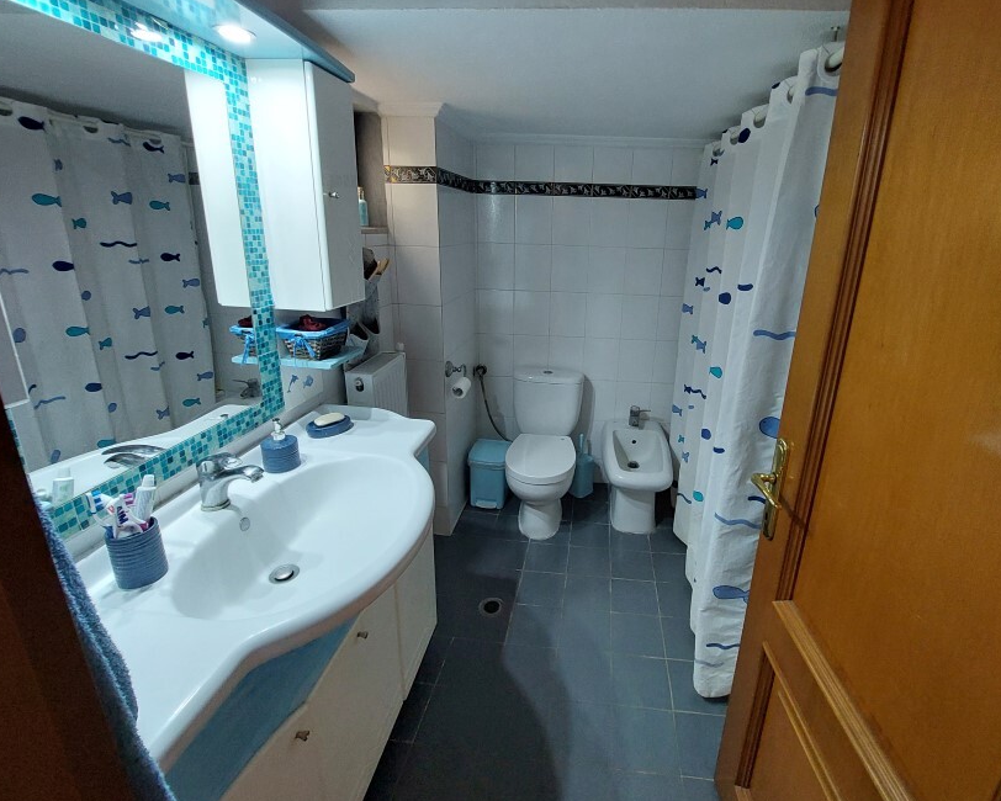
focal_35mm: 15
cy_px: 372
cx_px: 574
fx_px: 444
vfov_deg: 83.9
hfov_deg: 96.1
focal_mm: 1.74
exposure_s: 1/50
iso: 250
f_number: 2.2
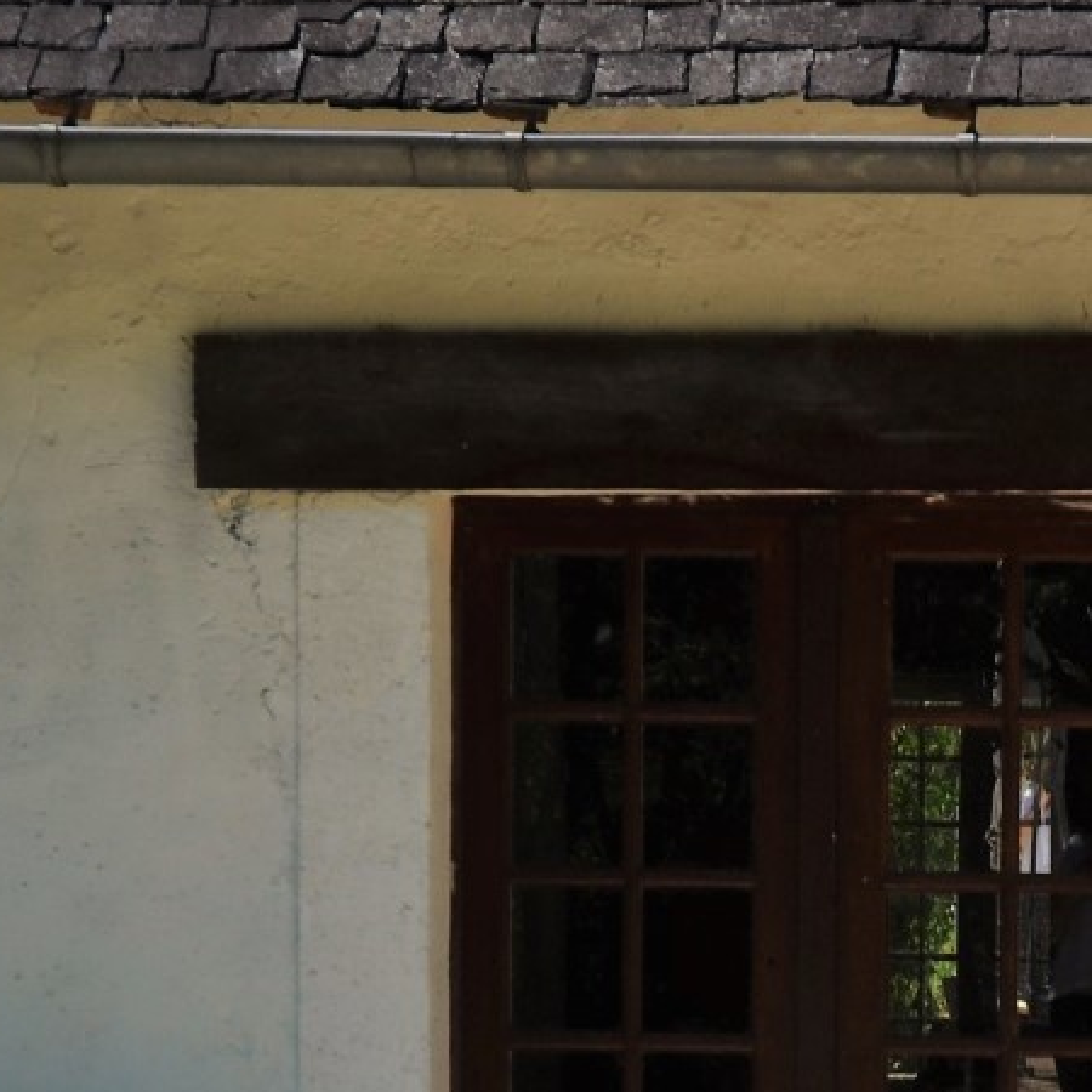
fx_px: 4854
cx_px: 1074
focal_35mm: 136
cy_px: 1173
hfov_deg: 12.7
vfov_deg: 12.6
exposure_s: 1/250
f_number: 8
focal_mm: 24
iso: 100
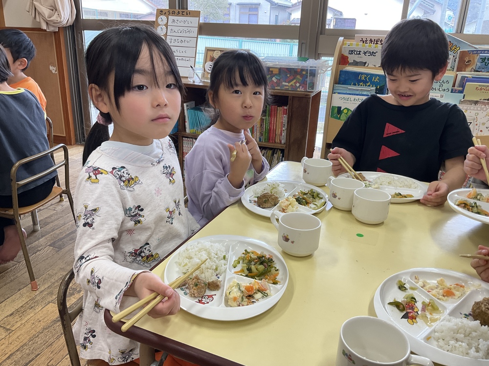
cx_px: 244
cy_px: 183
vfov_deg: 48.2
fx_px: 410
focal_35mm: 29
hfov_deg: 61.7
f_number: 1.8
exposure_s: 1/120
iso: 64
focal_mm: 3
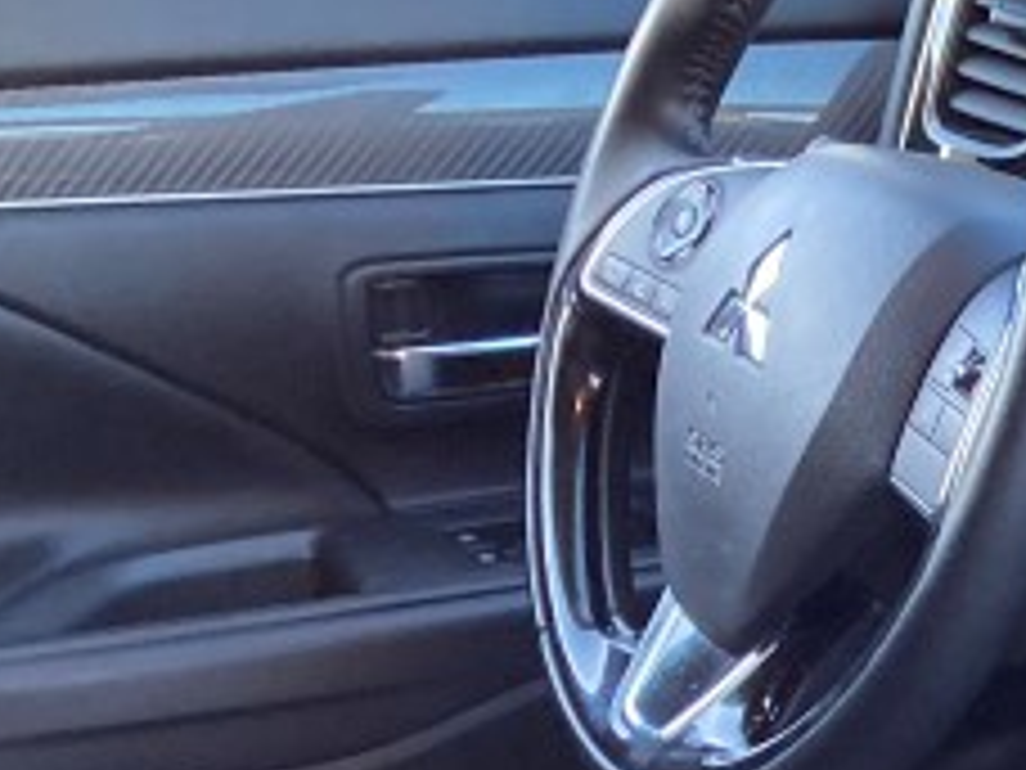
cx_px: 2016
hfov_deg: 13.5
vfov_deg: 11.2
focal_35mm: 126
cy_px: 1261
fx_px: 3735
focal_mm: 3.99
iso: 80
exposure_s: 1/72
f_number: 1.8
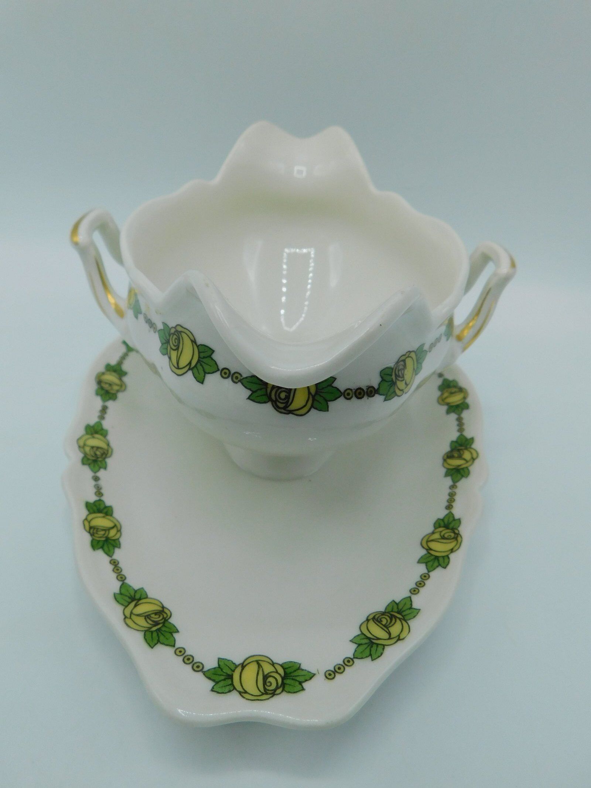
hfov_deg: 58.9
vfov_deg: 73.9
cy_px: 394
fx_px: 524
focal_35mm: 23
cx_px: 296
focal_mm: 4
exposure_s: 1/400
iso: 125
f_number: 3
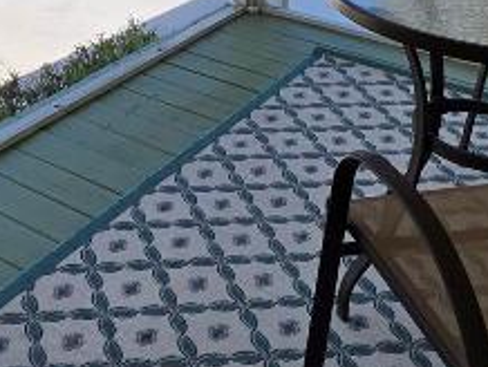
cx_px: 54
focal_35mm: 61
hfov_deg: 30.3
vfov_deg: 19.5
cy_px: -244
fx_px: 861
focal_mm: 2.2
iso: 40
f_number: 1.9
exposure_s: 1/1120
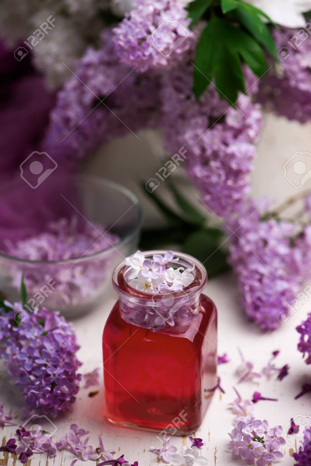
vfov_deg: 19.5
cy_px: 233
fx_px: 1360
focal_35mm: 105
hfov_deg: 13.0
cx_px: 156
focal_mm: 105
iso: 100
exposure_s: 1/125
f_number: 5.6
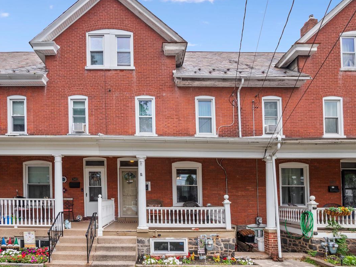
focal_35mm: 19
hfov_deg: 83.9
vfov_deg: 68.3
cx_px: 147
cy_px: 153
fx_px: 195
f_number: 4
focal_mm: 7
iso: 200
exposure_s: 1/125
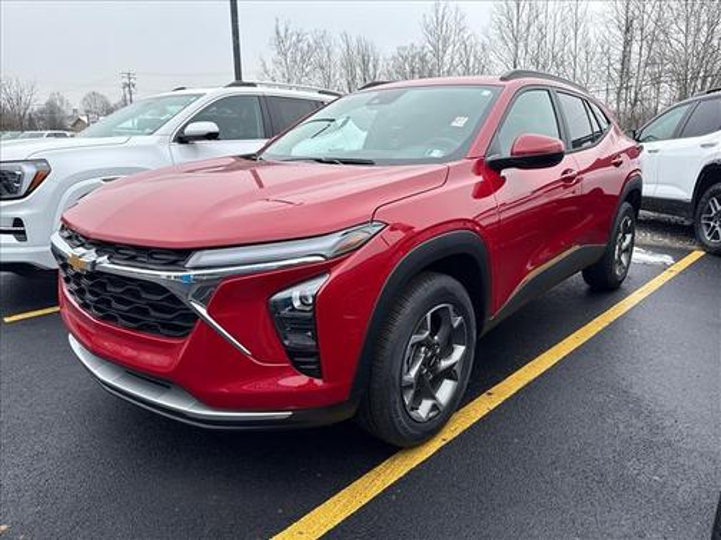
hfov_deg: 71.6
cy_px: 270
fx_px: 500
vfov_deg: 56.8
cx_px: 360
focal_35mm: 24
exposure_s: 1/1553
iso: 80
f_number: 1.78
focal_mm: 6.76
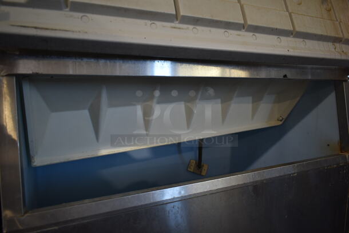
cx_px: 174
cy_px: 116
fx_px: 262
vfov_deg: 48.0
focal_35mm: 27
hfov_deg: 67.3
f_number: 3.5
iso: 360
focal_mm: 18
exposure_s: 1/30
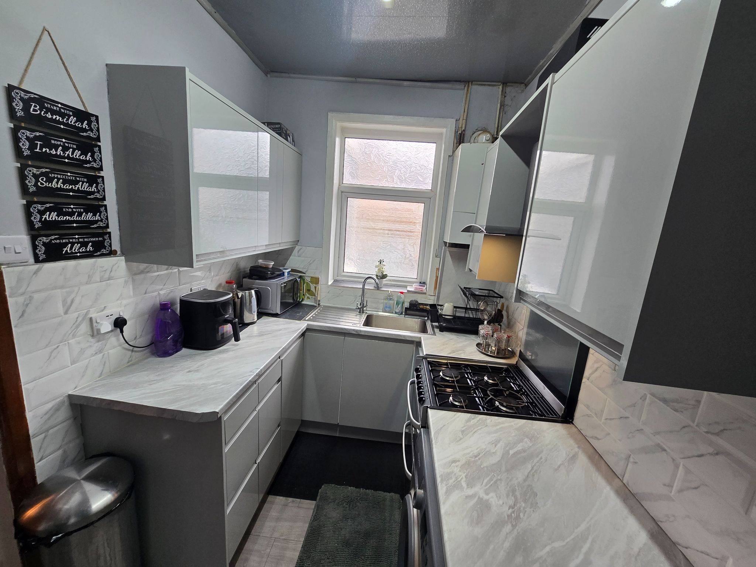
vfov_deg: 89.9
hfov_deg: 106.2
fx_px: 284
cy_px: 284
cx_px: 378
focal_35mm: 13
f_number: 2.2
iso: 80
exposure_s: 1/50
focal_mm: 2.2
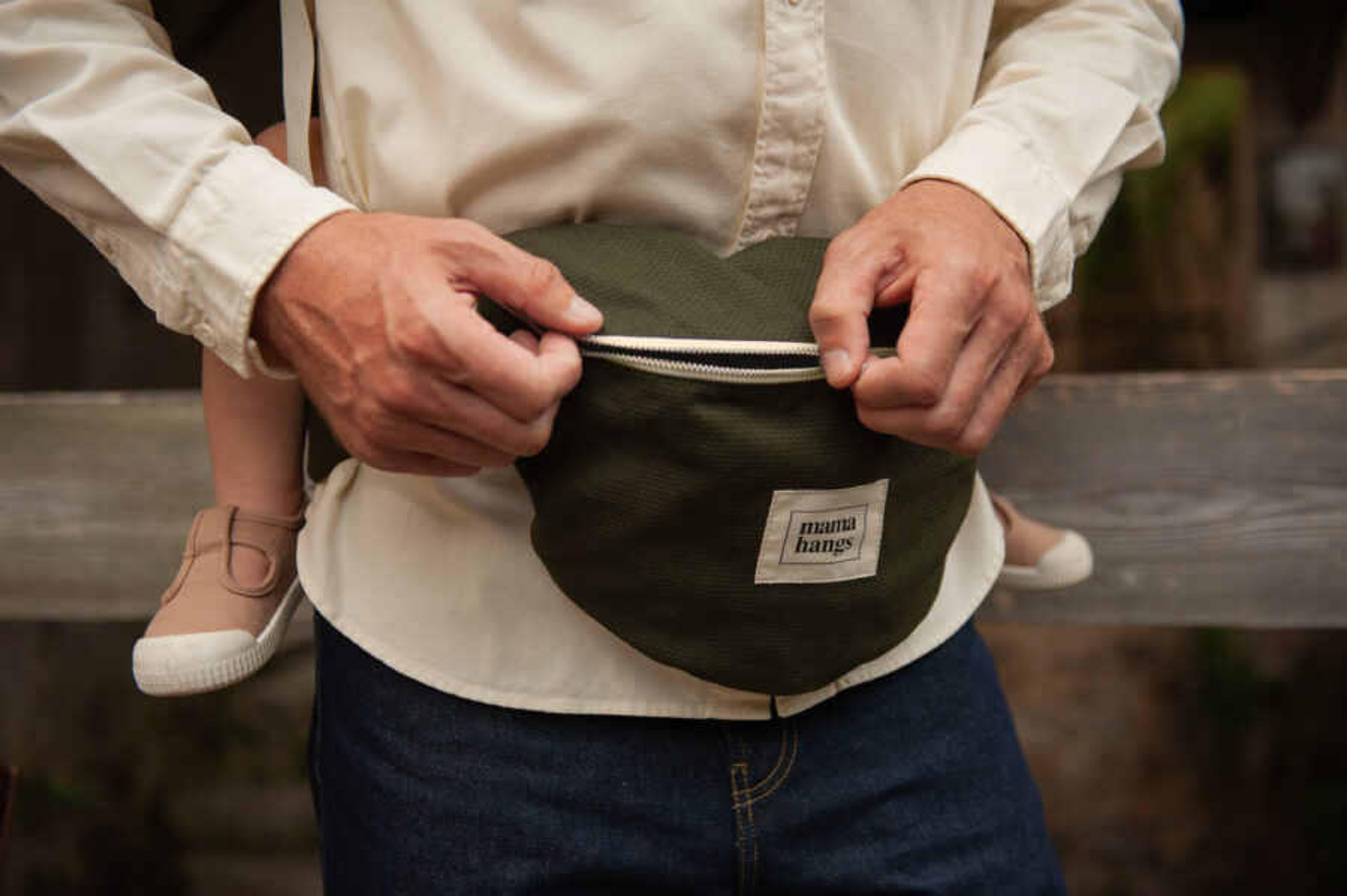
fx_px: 1683
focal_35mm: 45
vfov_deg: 29.8
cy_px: 448
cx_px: 674
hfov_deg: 43.6
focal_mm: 45
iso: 250
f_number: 2.8
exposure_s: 1/2500
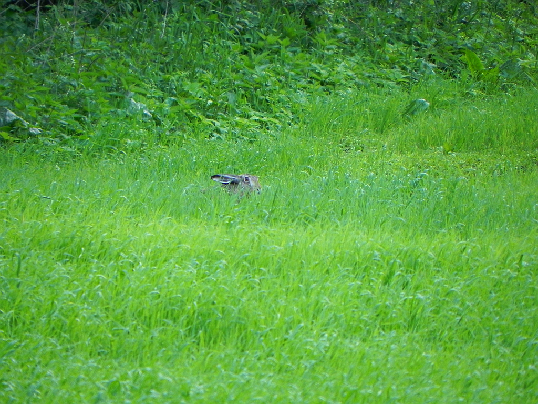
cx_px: 269
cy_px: 202
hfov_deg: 2.9
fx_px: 10537
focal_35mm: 678
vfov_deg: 2.2
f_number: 5
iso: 160
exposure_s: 1/72
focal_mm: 120
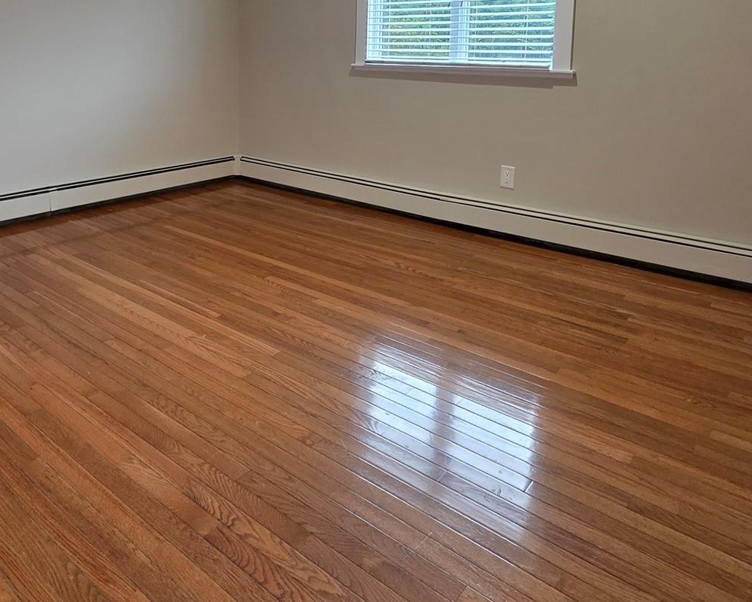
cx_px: 261
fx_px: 579
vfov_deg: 51.3
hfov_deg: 64.6
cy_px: 114
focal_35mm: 26
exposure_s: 1/60
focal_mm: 2.2
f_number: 1.9
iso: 200
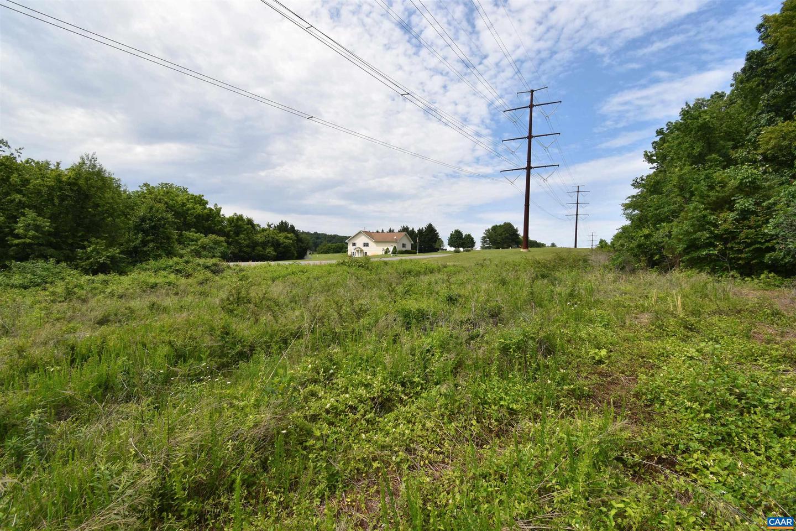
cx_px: 398
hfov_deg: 100.4
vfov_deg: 77.3
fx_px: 332
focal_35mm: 15
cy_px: 266
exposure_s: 1/250
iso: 100
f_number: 8
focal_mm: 10
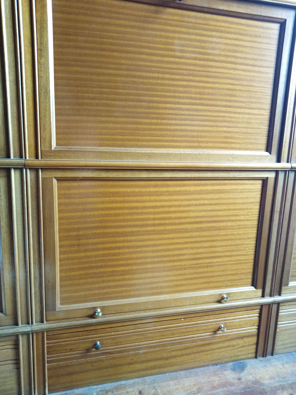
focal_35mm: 25
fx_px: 285
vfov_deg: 69.4
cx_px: 148
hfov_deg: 54.9
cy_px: 198
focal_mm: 3.46
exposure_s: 1/30
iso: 275
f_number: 2.2
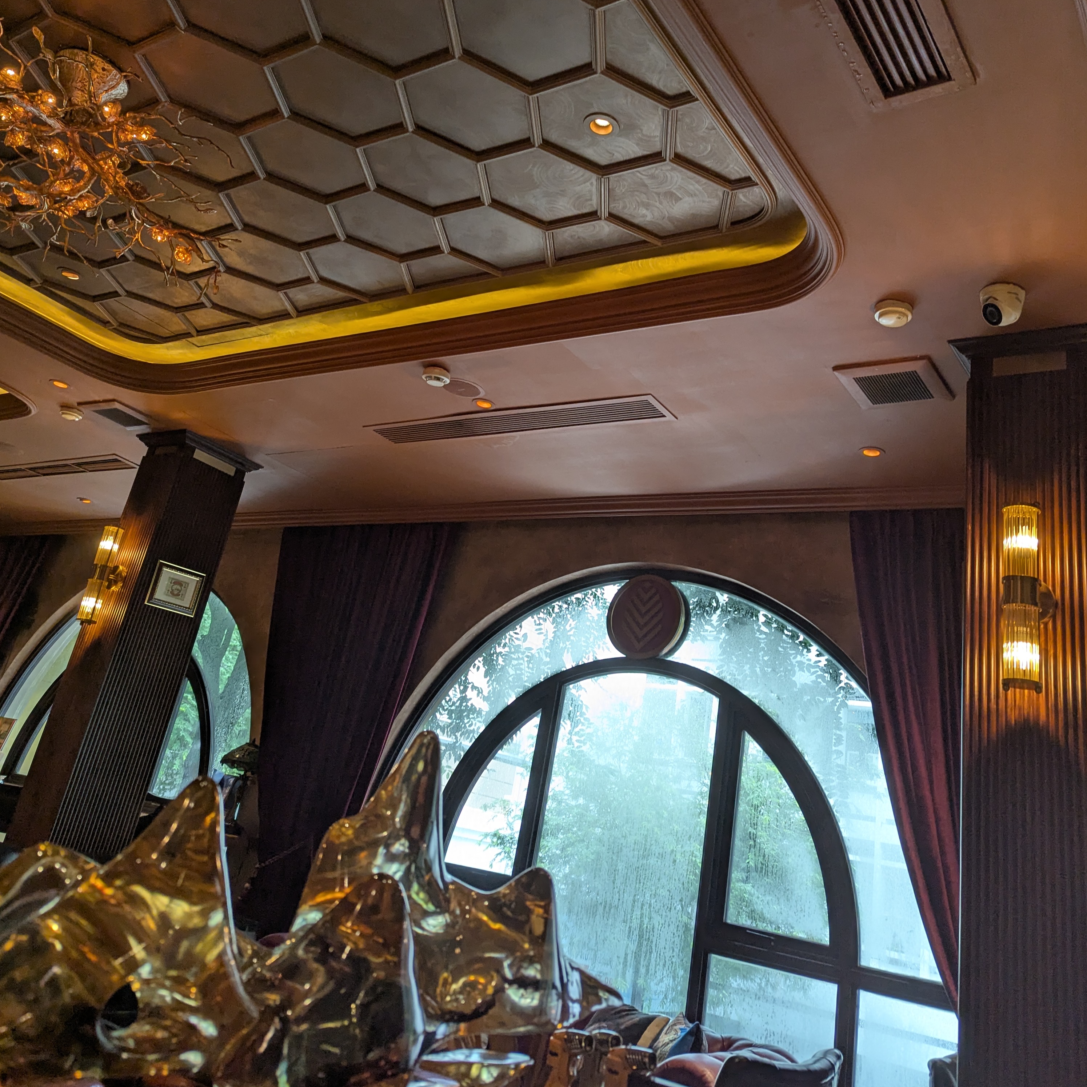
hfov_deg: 55.6
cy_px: 400
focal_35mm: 29
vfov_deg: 54.9
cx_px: 547
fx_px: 1030
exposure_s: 1/100
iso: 88
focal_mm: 6.81
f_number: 1.85
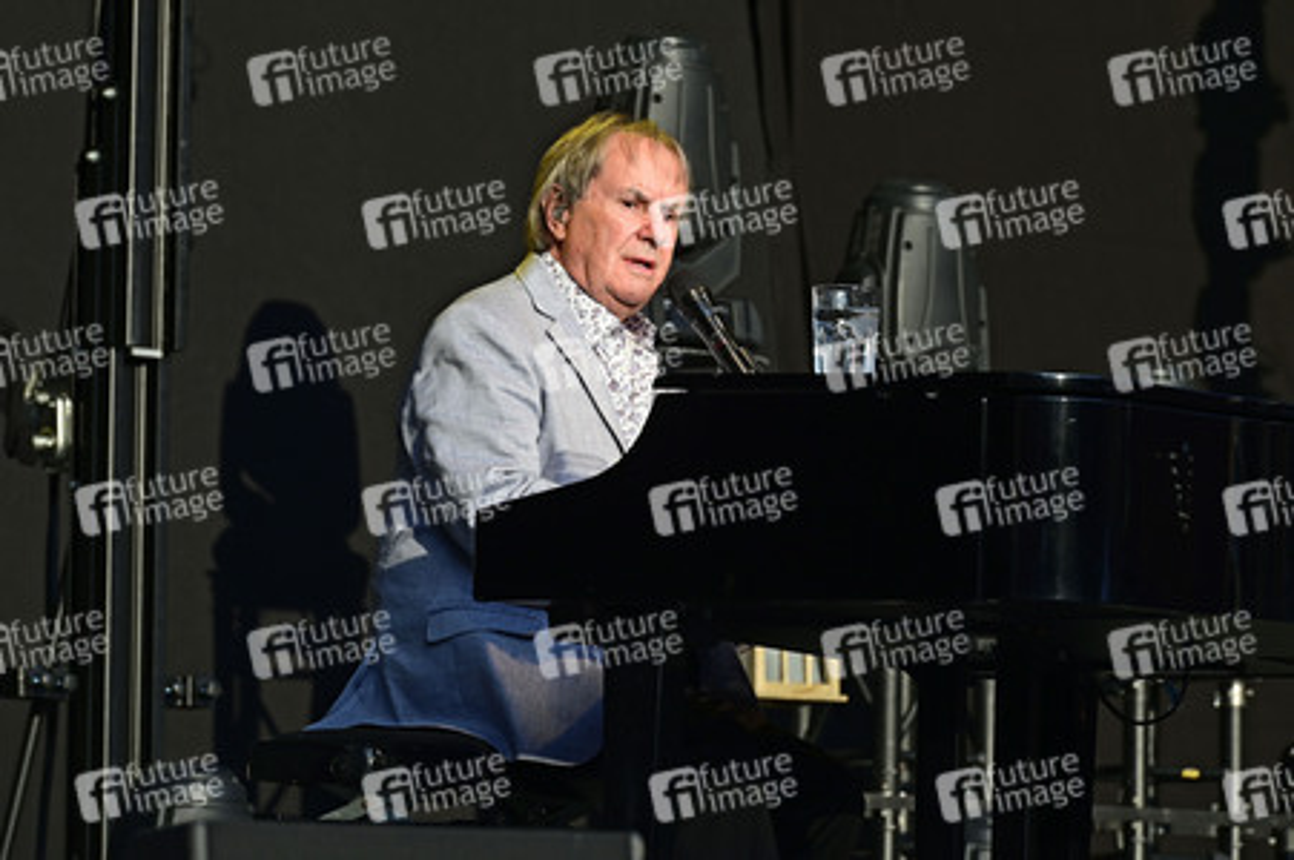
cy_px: 430
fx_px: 7183
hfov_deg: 10.3
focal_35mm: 200
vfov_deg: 6.9
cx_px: 647
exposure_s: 1/320
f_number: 8
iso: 250
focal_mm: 200
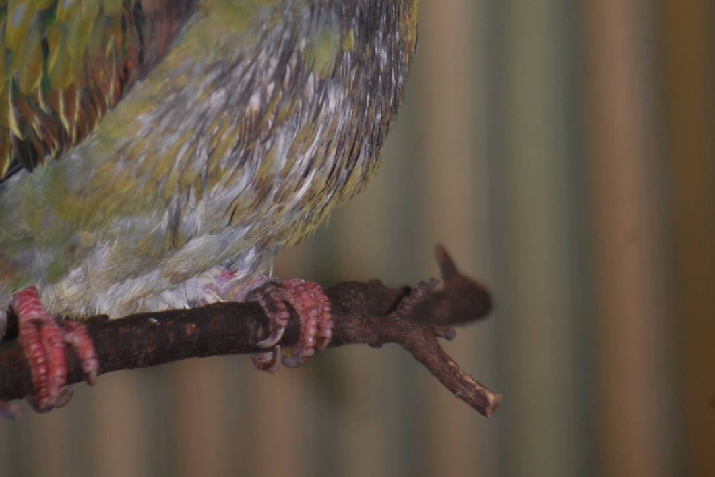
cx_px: 358
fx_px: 8975
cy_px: 22
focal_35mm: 452
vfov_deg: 3.0
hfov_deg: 4.6
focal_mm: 200
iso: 400
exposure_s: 1/60
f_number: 5.6
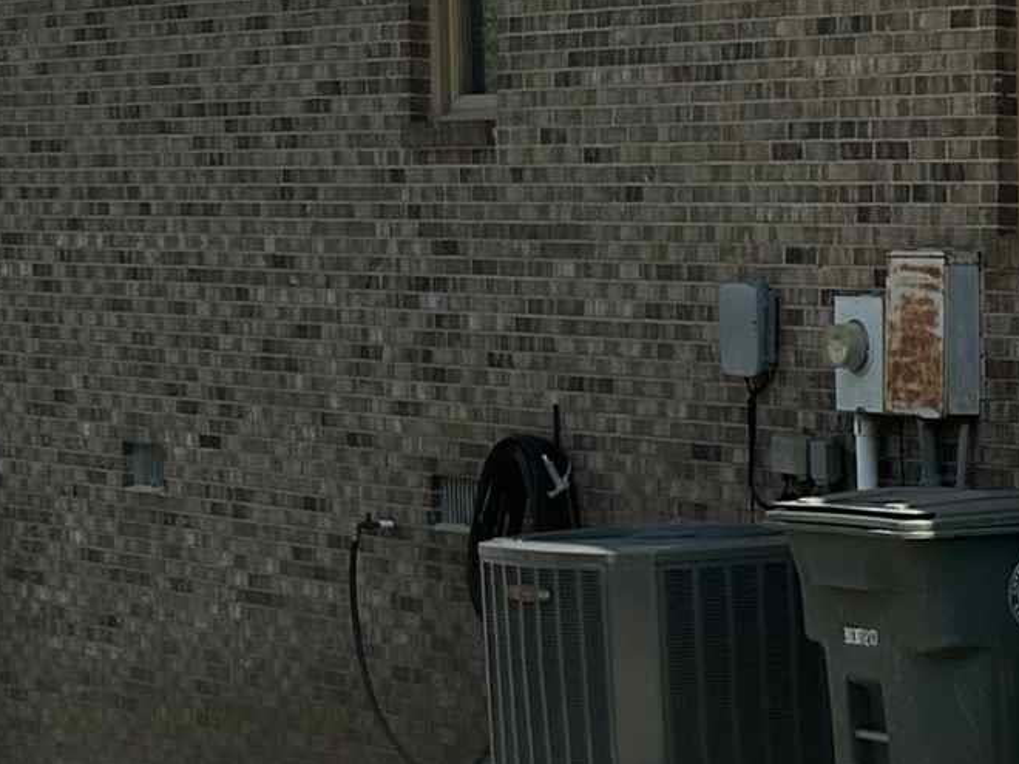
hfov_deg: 13.4
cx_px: 2177
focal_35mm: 121
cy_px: 634
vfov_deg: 12.2
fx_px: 3562
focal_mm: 5.7
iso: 50
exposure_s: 1/3460
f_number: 1.5
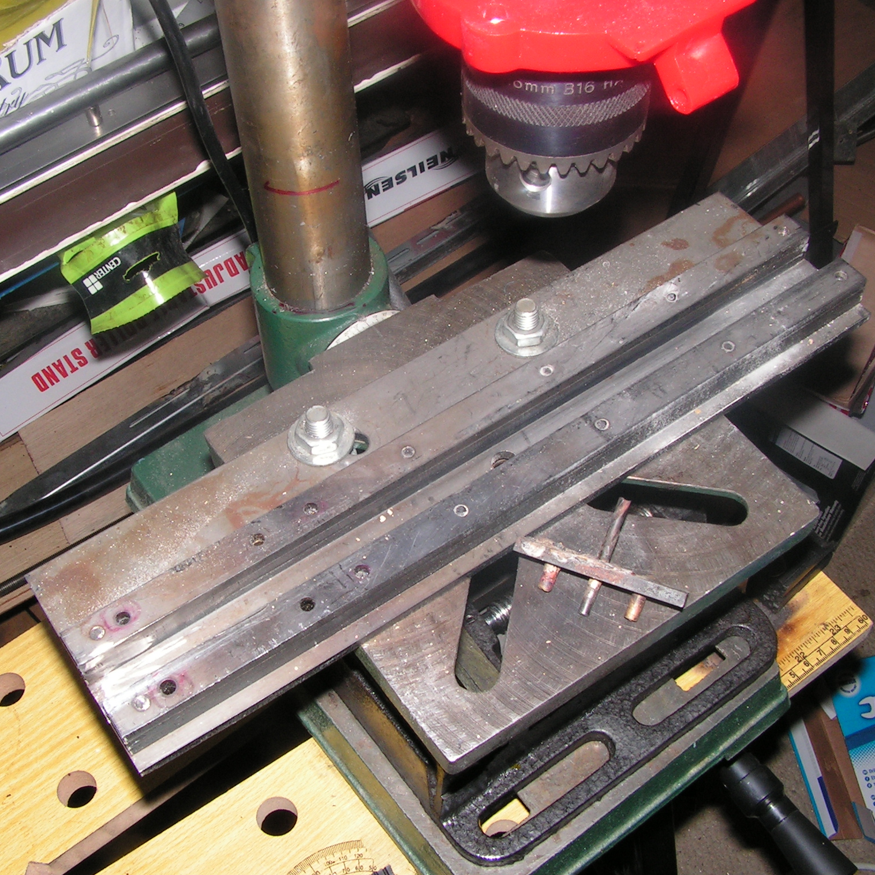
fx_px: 1230
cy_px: 442
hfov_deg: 39.1
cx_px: 398
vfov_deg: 39.2
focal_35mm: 43
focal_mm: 6
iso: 100
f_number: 8
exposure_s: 1/250
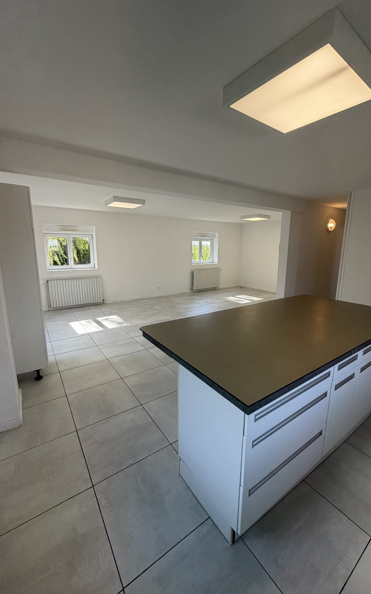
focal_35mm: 15
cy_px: 295
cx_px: 195
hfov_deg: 74.7
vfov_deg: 101.5
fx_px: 243
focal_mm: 2.22
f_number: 2.2
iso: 50
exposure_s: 1/100
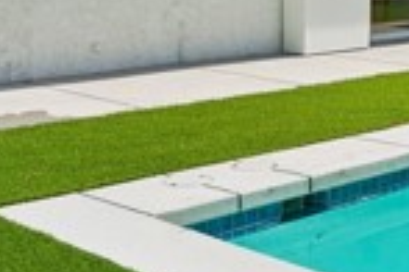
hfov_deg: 23.6
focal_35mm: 83
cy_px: -53
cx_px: 390
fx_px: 943
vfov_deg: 15.8
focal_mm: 19
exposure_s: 1/400
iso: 100
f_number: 8
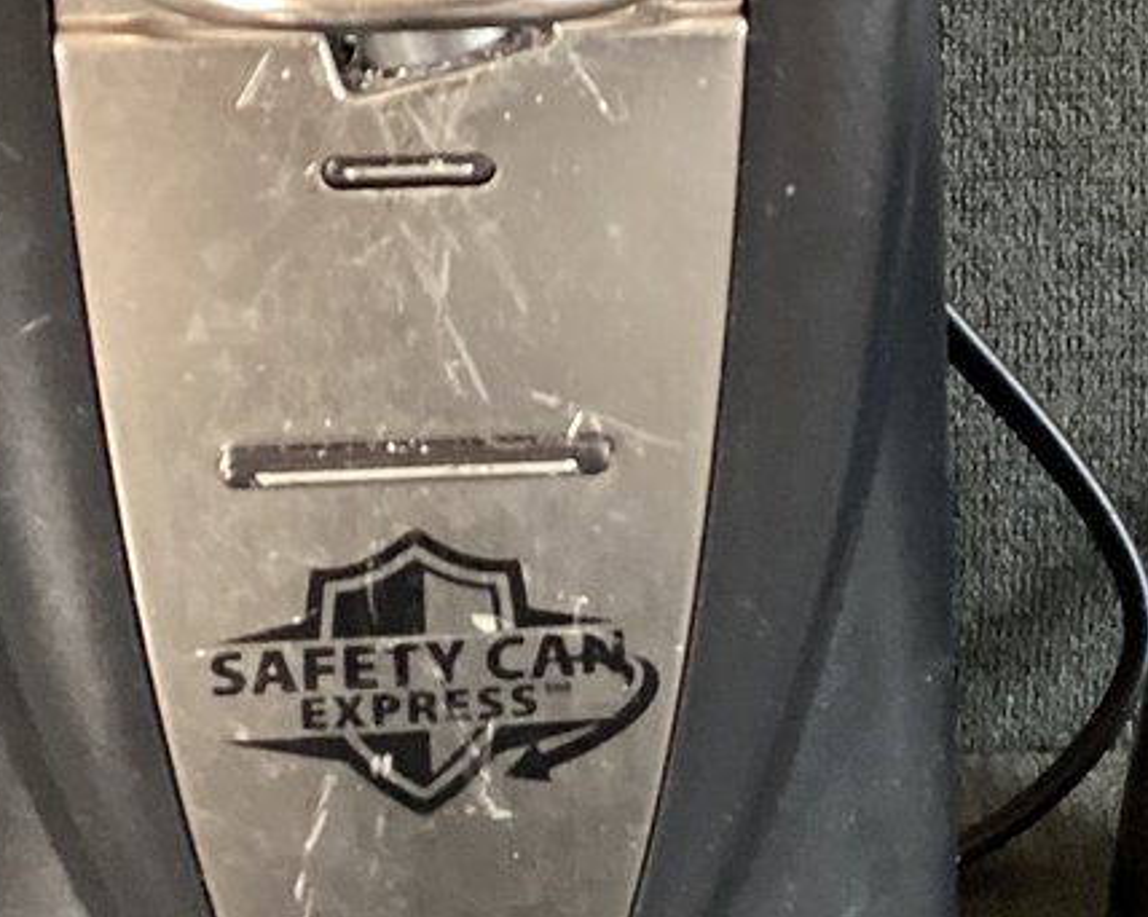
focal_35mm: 107
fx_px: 3634
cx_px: 830
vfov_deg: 14.4
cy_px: 339
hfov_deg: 17.9
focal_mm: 3.3
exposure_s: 1/30
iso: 400
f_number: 2.4
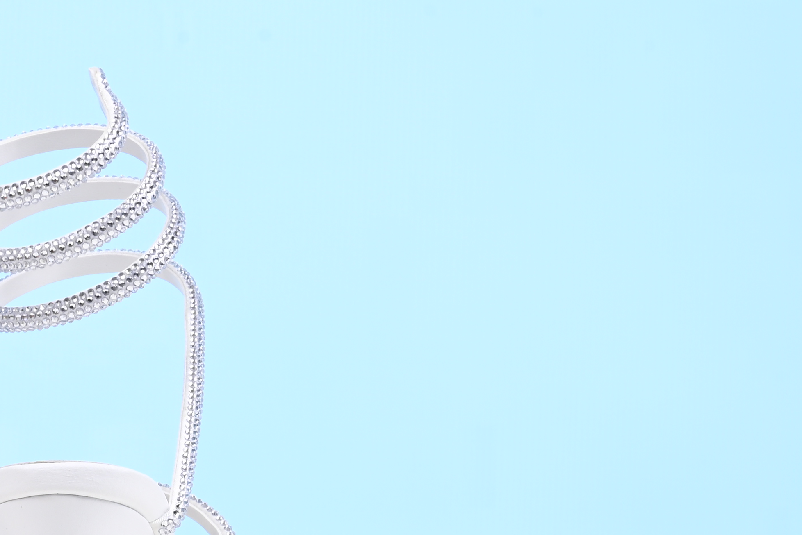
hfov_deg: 16.4
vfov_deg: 11.1
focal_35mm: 123
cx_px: 94
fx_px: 2741
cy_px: 419
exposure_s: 1/2
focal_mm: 40
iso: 100
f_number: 16
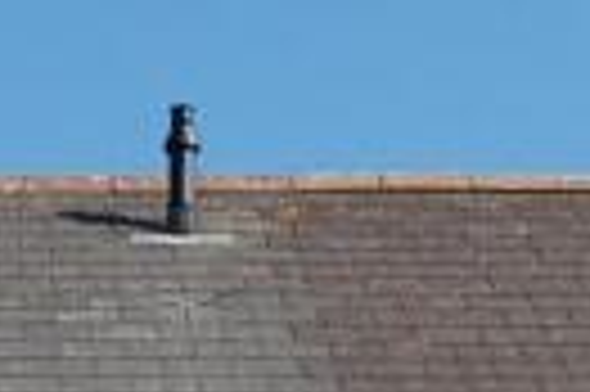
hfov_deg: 13.7
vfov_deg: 8.6
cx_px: -261
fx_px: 2332
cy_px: 978
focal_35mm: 142
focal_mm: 19
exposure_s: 1/320
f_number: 9
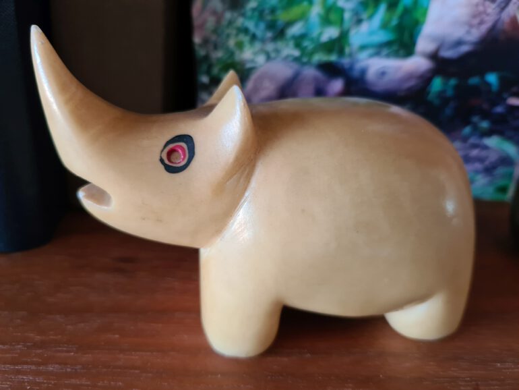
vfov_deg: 53.1
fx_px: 390
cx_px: 260
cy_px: 195
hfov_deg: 67.3
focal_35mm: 26
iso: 200
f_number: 1.8
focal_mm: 5.4
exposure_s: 1/50
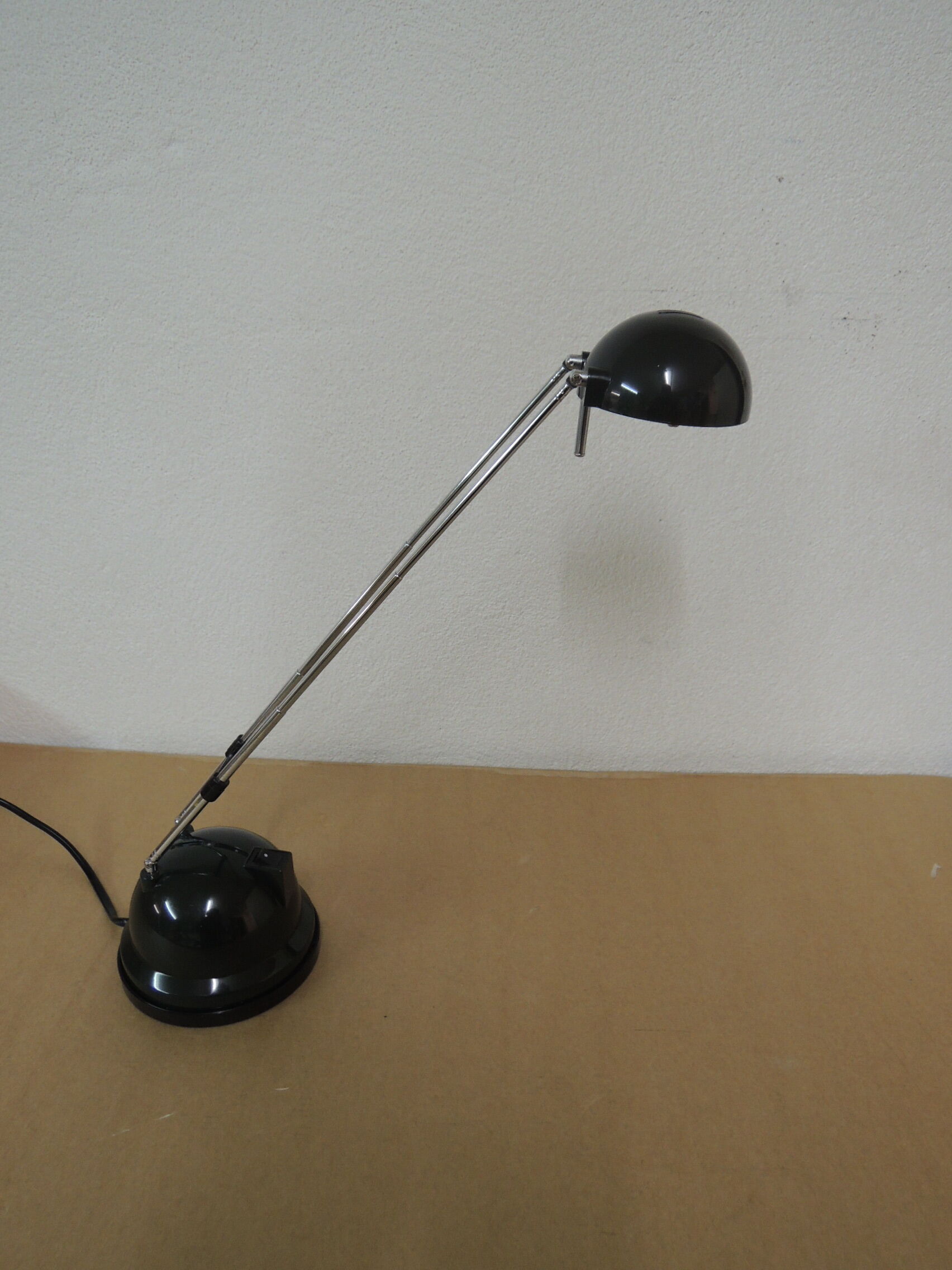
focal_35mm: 24
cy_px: 635
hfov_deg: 56.8
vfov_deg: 71.6
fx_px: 880
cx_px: 476
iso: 250
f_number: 2.8
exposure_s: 1/30
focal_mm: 4.3
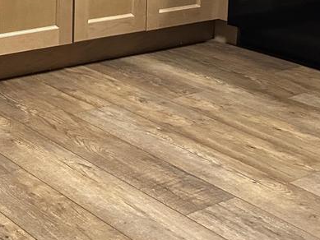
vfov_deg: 17.0
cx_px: -81
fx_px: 731
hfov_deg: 22.4
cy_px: -112
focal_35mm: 79
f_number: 1.78
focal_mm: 6.86
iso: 500
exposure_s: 1/60
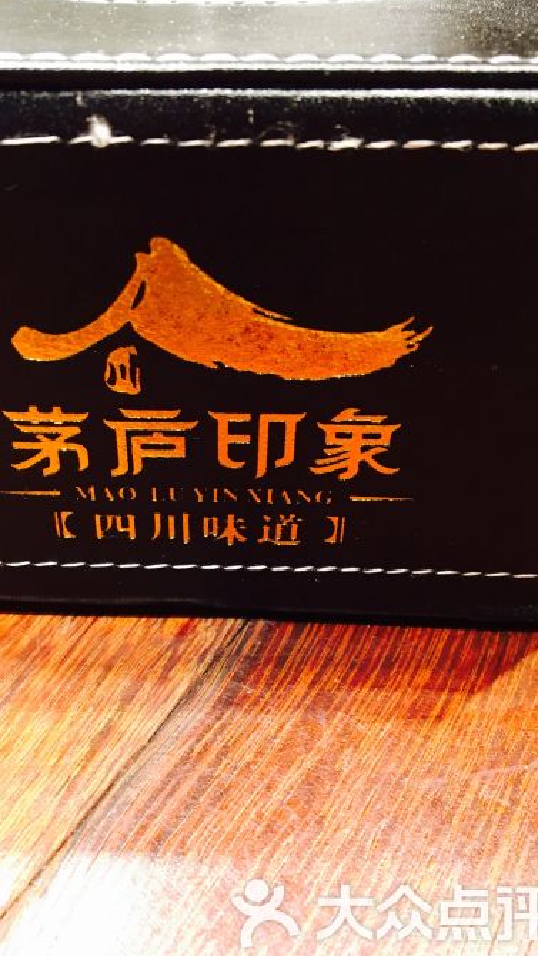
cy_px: 488
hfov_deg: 35.5
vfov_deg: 59.5
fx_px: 837
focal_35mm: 33
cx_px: 215
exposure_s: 1/33
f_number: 2.2
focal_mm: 4.15
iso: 160
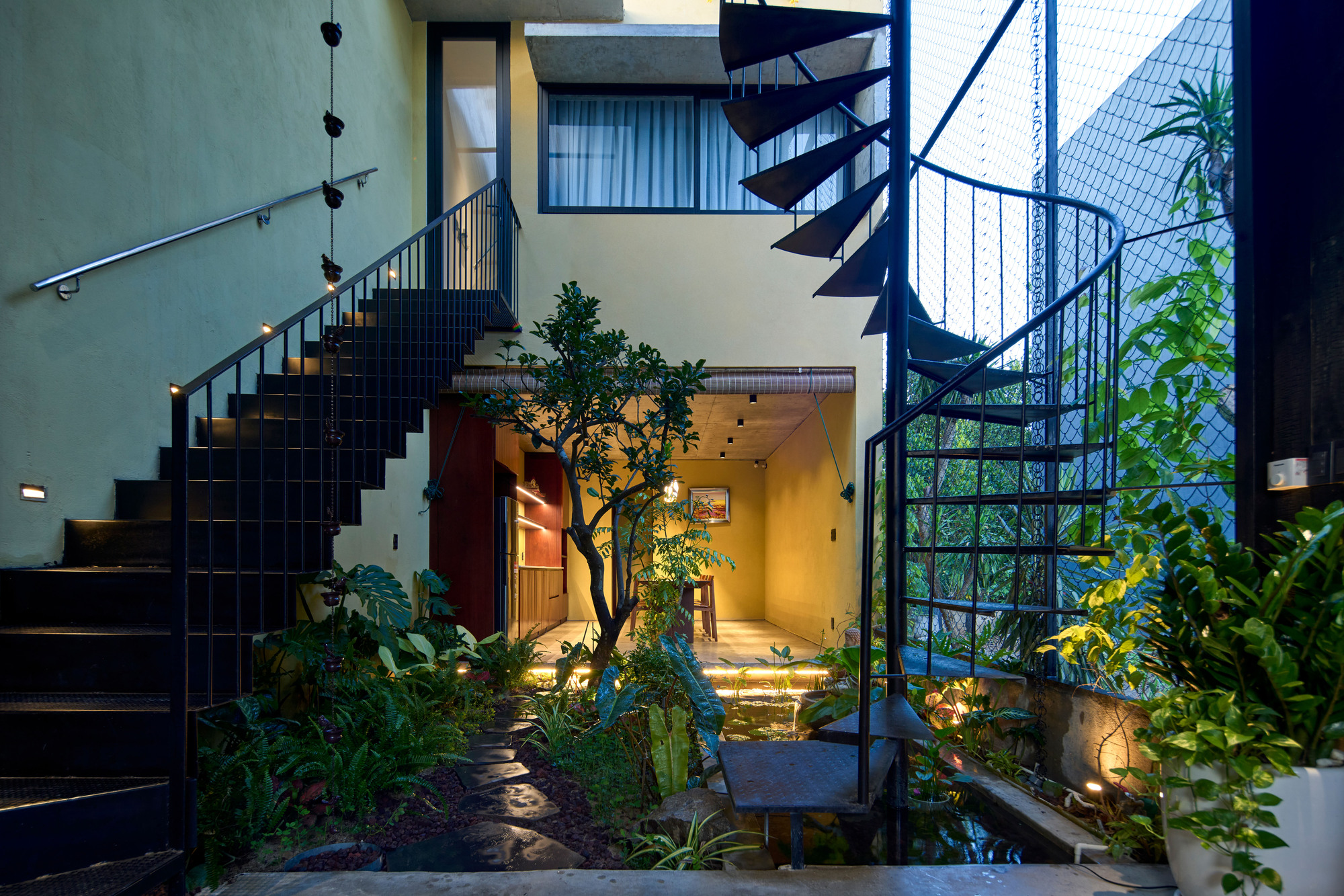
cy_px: 448
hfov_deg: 93.3
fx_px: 635
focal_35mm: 17
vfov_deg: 70.4
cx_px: 672
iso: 125
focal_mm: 17
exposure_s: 1/6
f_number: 9
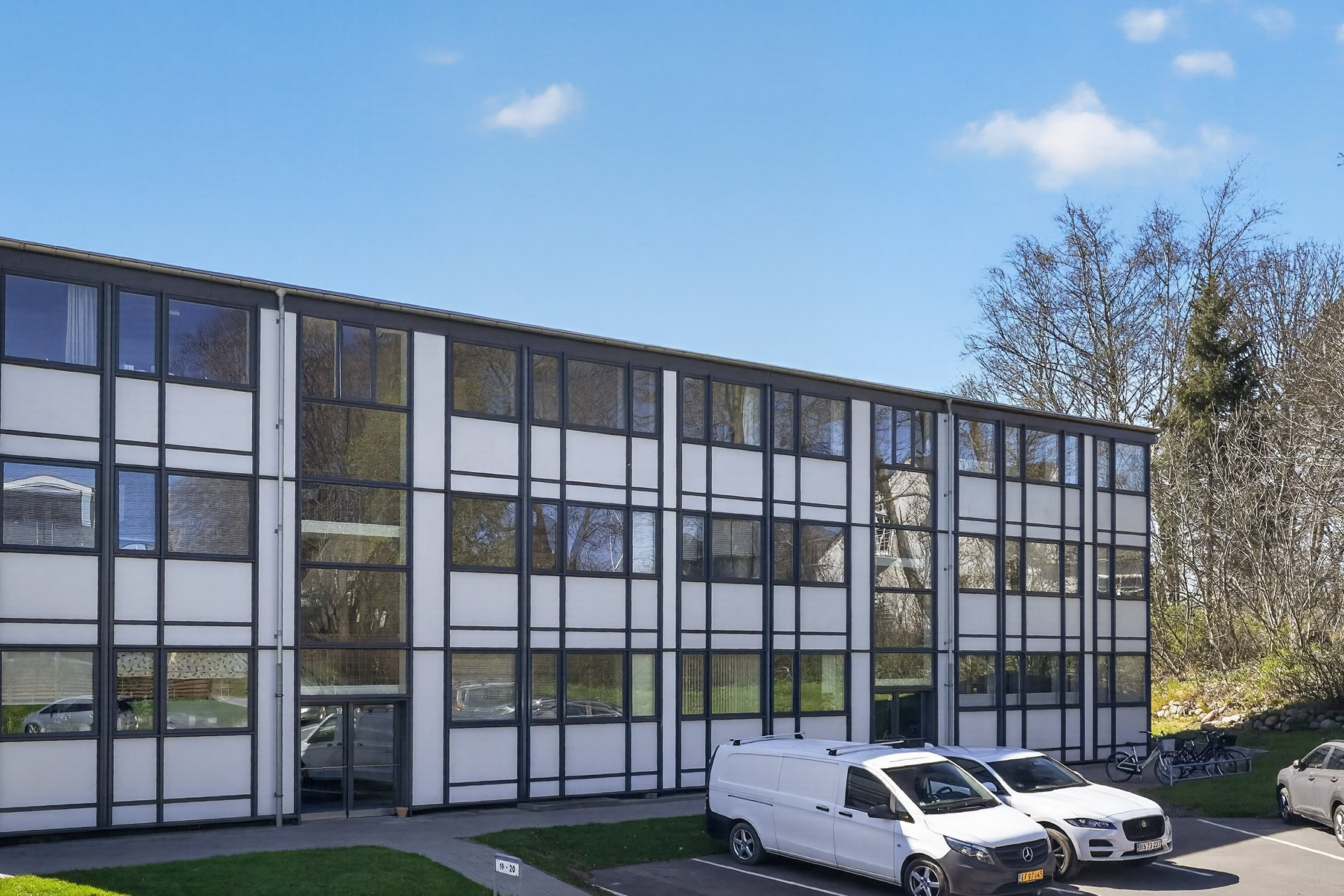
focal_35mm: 34
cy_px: 584
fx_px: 1269
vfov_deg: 38.5
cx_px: 432
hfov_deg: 54.5
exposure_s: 1/500
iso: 400
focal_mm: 24
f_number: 8
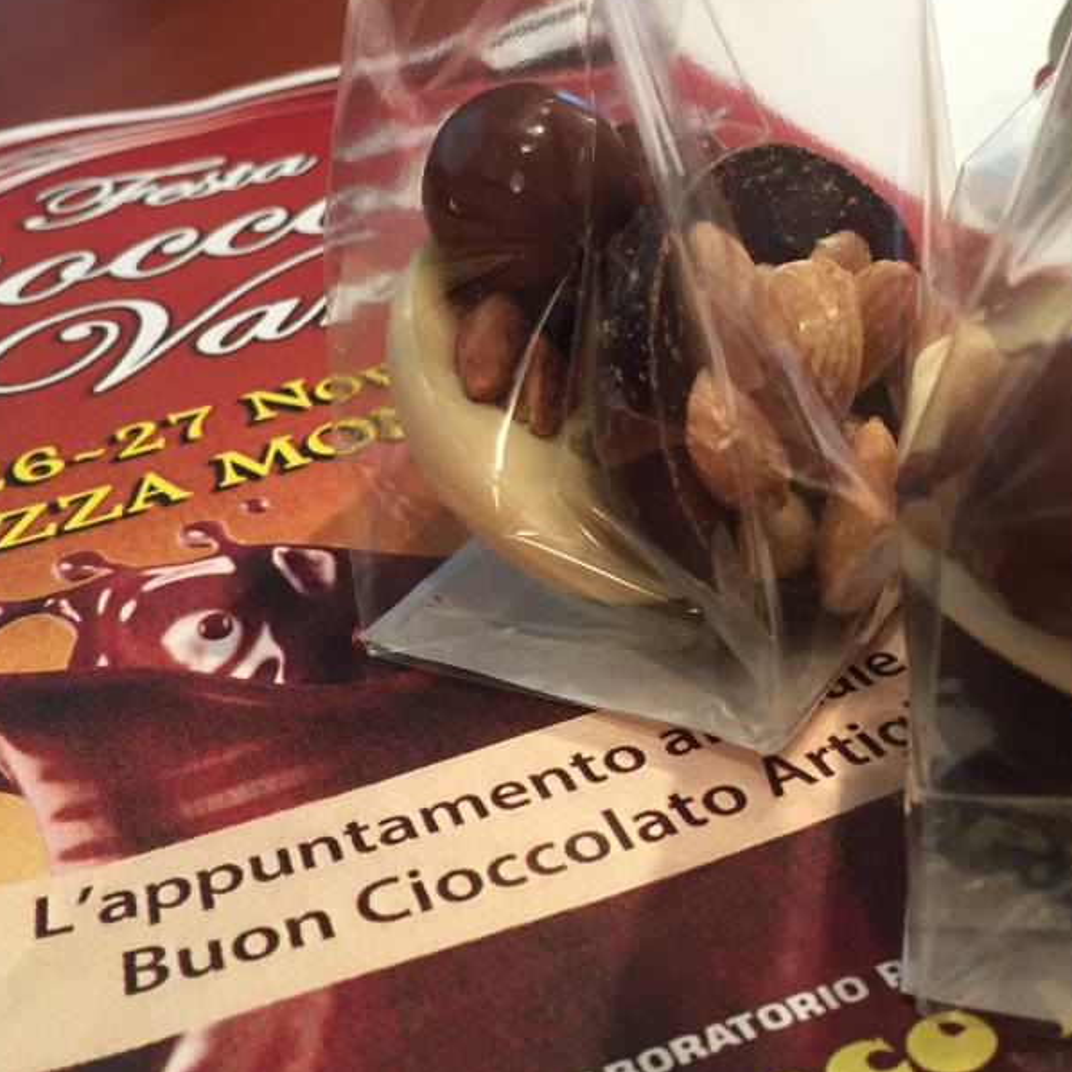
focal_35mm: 44
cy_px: 435
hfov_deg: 38.3
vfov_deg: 38.2
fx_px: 1542
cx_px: 496
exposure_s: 1/33
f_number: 2.2
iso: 125
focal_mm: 4.15
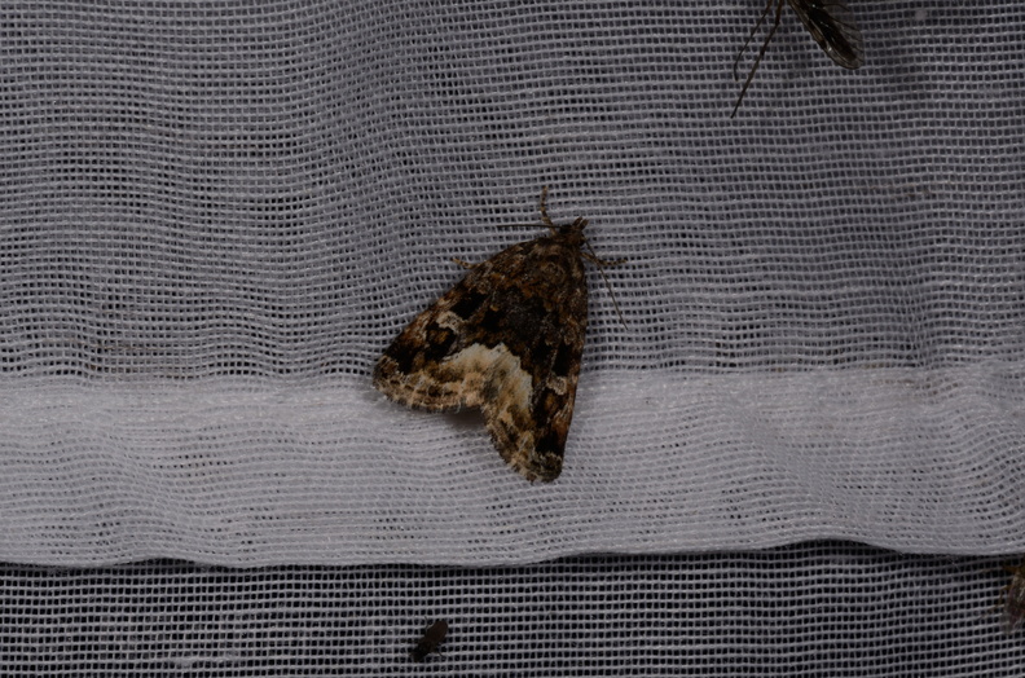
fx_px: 3621
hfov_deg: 16.1
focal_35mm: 128
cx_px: 512
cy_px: 339
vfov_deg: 10.7
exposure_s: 1/60
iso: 100
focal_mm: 85
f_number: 32
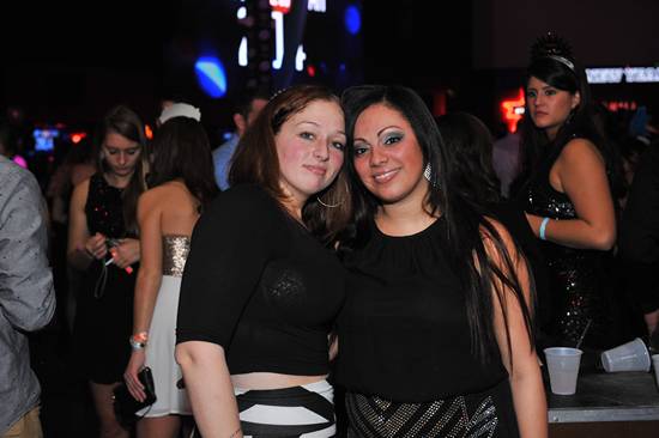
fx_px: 1006
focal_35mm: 55
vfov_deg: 24.6
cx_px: 330
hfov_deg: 36.3
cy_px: 219
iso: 1600
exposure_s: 1/100
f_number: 5
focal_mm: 55
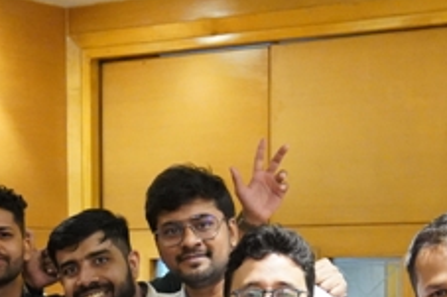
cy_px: 408
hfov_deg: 17.1
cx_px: 167
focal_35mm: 120
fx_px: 1489
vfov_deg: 11.1
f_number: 3.5
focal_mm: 34
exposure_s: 1/160
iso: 12800
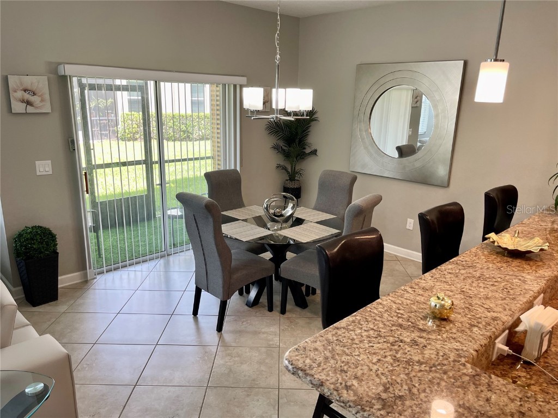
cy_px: 209
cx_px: 279
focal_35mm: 26
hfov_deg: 67.3
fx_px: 419
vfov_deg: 53.1
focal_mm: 5.1
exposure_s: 1/120
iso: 80
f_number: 1.6
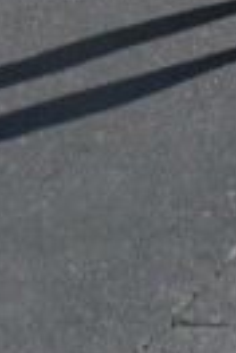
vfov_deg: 5.9
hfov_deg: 4.0
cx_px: 133
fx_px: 3363
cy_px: -393
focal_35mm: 342
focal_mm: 50
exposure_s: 1/2000
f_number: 8
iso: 1000
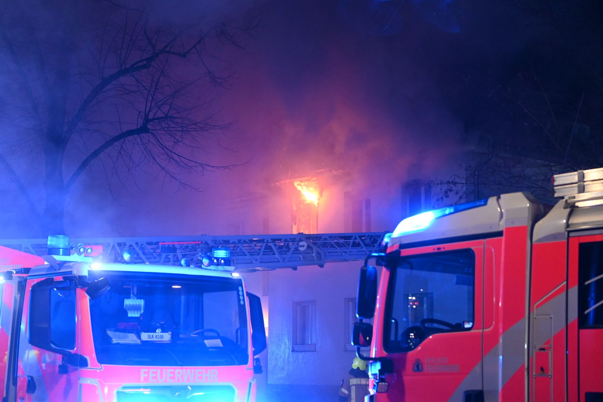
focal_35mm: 70
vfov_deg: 19.5
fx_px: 1172
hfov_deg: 28.8
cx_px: 302
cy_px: 201
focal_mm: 70
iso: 6400
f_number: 4
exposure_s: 1/60
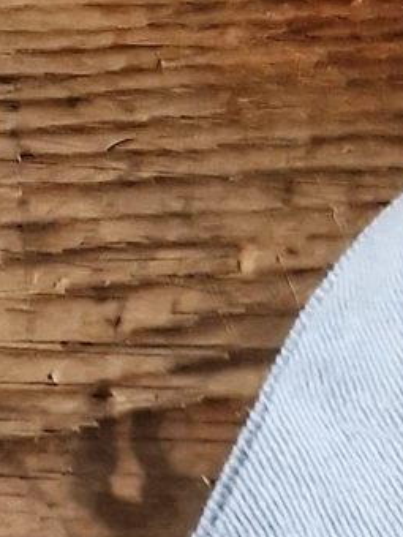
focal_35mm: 173
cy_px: 1703
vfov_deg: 8.9
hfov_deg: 7.7
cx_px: 1135
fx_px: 2685
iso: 320
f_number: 1.8
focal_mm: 5.4
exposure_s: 1/100
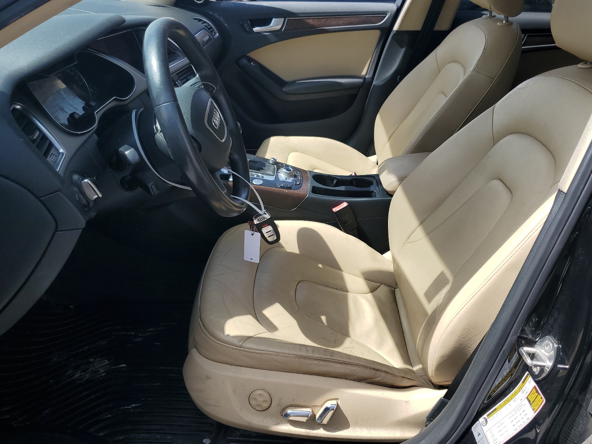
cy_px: 211
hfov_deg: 63.4
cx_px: 317
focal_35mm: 28
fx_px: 479
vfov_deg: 49.7
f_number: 1.5
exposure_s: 1/1667
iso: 50
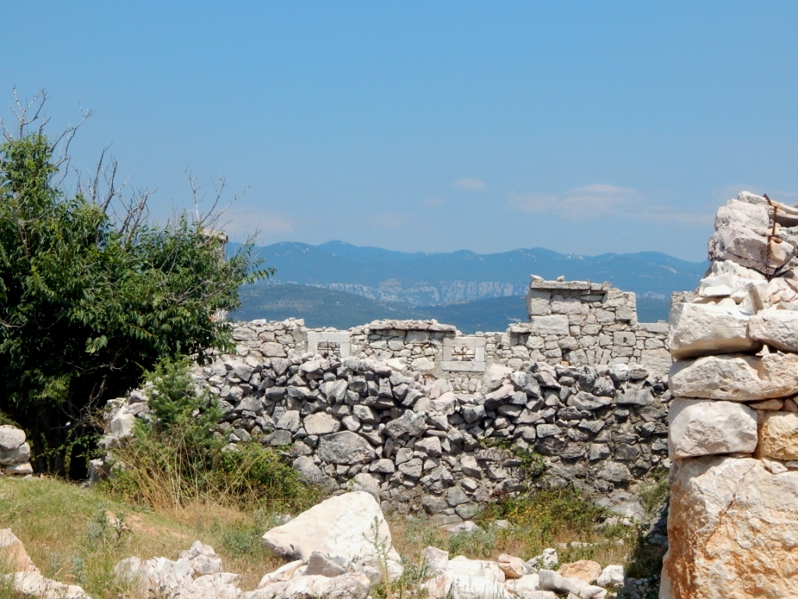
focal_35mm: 69
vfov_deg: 21.3
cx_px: 399
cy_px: 300
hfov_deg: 28.2
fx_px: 1591
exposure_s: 1/1500
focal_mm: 12.3
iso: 125
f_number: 4.1
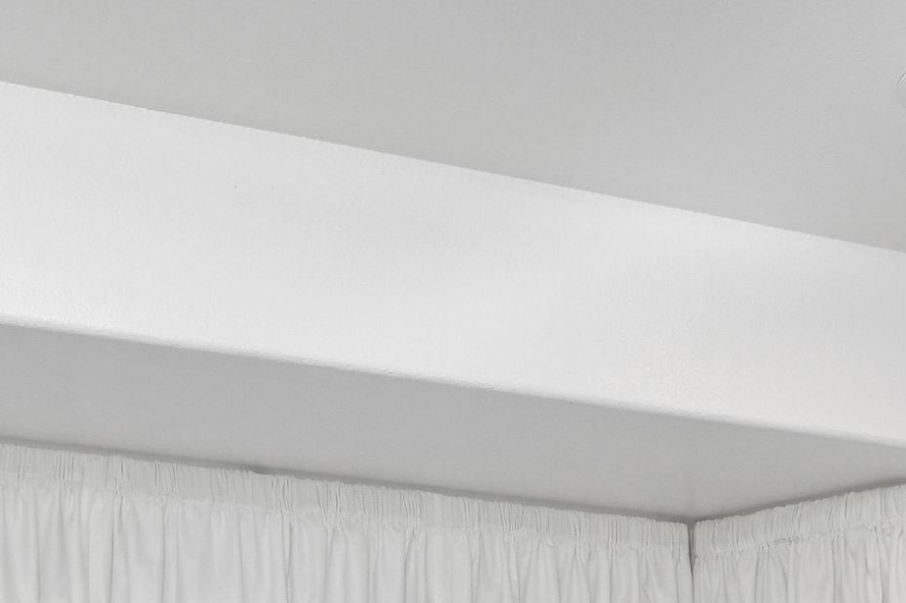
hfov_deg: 39.6
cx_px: 454
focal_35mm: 50
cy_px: 972
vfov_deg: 21.3
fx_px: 1258
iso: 250
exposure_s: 1/250
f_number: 4
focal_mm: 10
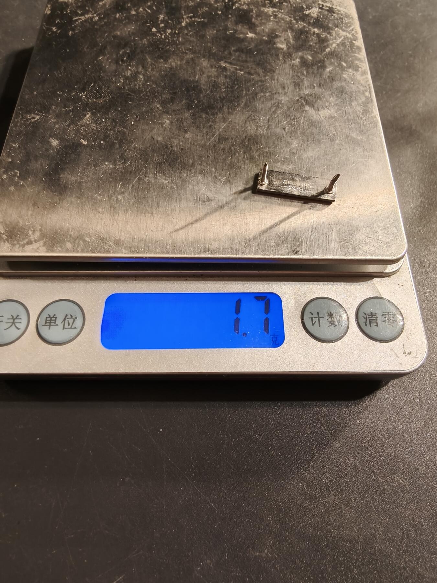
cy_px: 292
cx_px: 218
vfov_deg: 73.9
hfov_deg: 58.9
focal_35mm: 23
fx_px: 387
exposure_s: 1/50
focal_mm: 2.32
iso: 160
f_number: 2
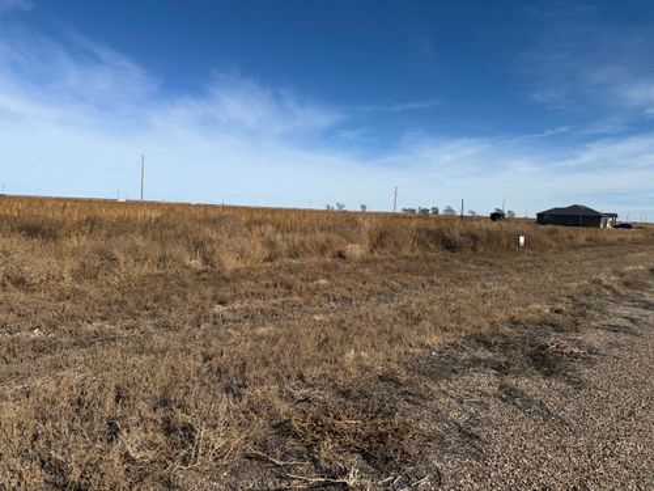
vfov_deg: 56.8
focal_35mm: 24
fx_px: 453
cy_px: 246
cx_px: 327
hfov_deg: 71.6
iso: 80
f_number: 1.78
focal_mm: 6.76
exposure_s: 1/7353
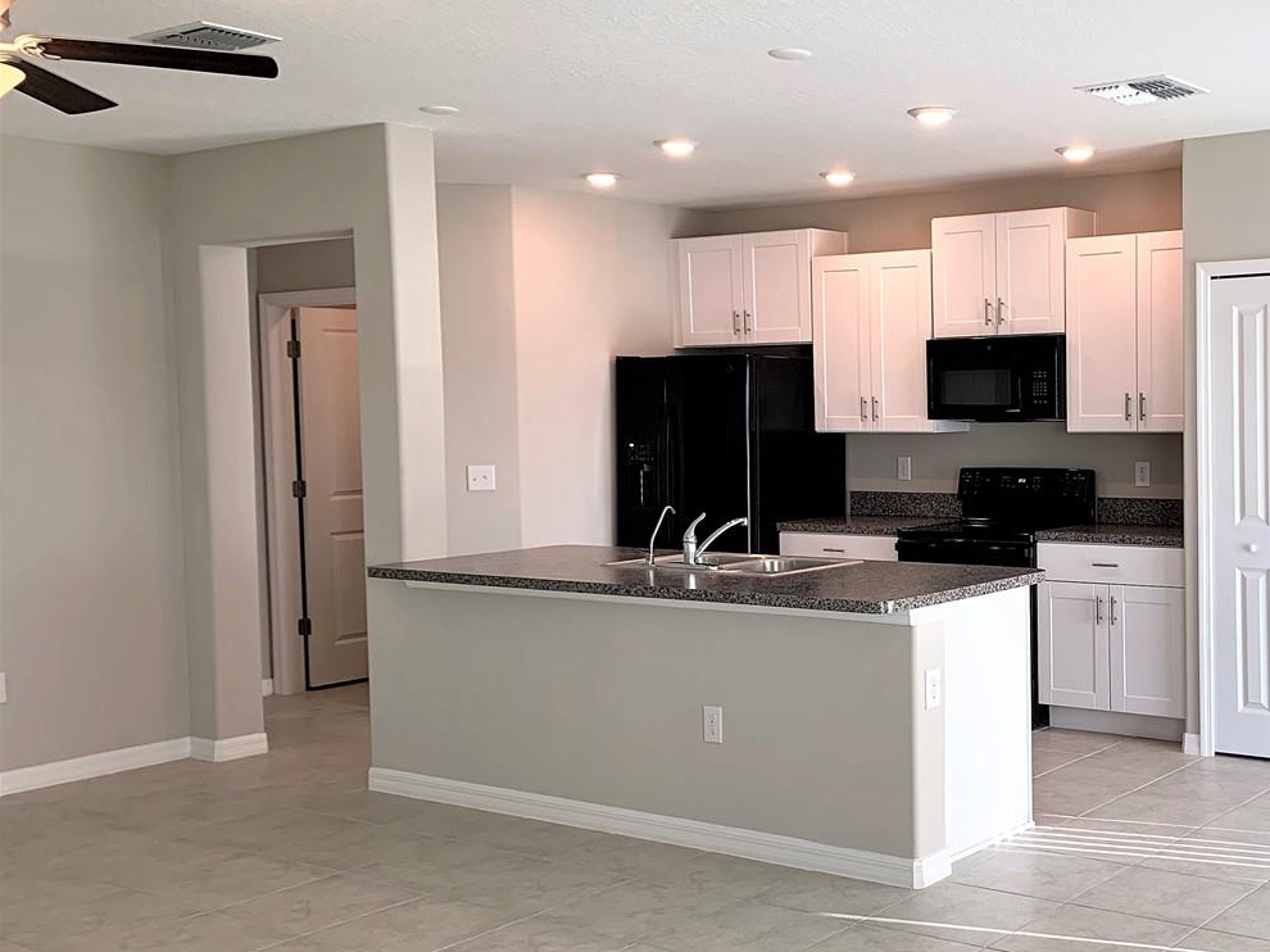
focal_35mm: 42
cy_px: 506
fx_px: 1541
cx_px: 1023
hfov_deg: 42.7
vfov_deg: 34.3
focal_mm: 4.25
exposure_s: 1/120
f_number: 1.8
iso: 32
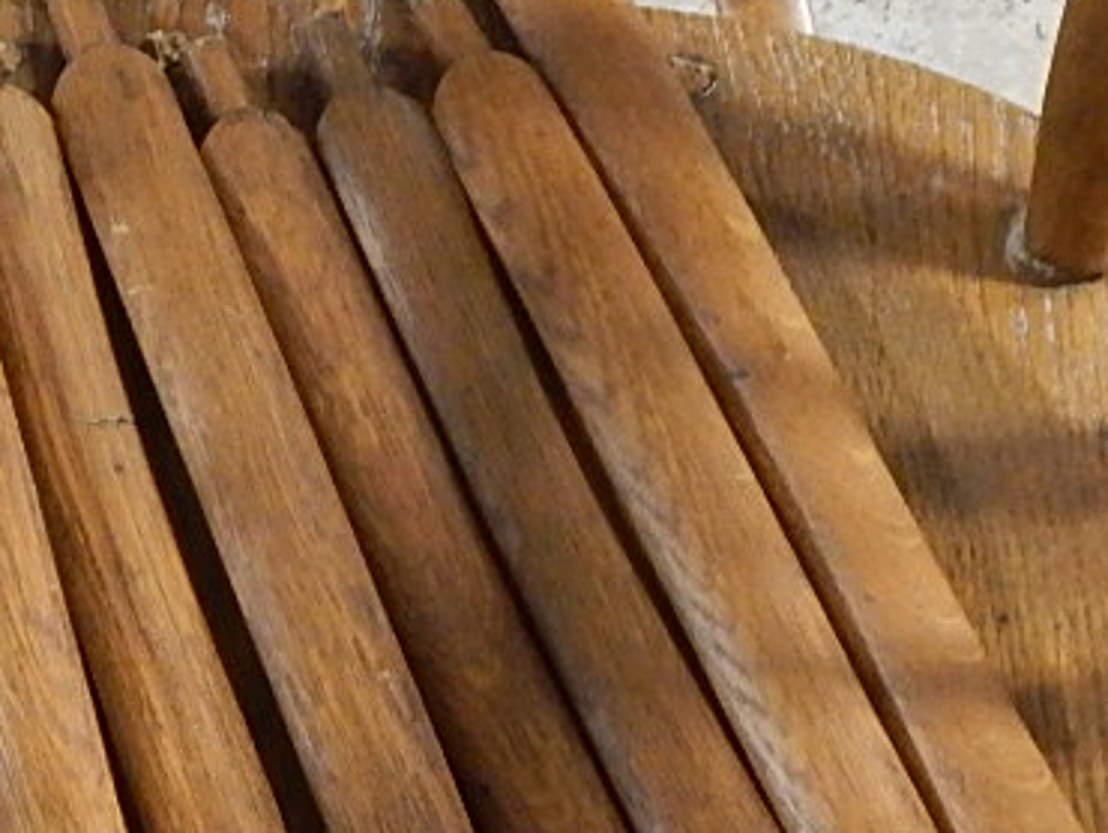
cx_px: 243
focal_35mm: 121
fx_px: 3876
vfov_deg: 12.1
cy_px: 845
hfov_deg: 16.2
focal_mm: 5.1
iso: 400
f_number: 3.2
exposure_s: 1/13
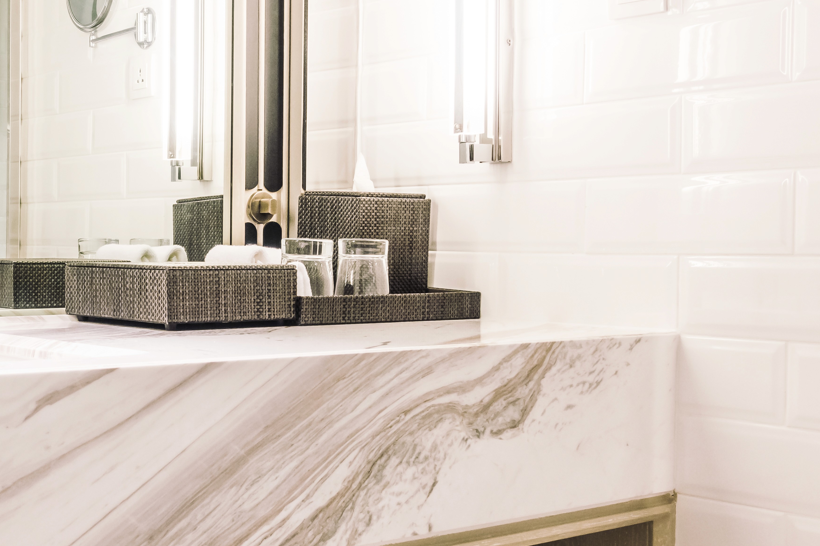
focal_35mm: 58
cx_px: 198
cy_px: 266
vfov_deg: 23.4
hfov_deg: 33.7
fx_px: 1321
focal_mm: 13.53
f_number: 5.6
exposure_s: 1/30
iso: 400
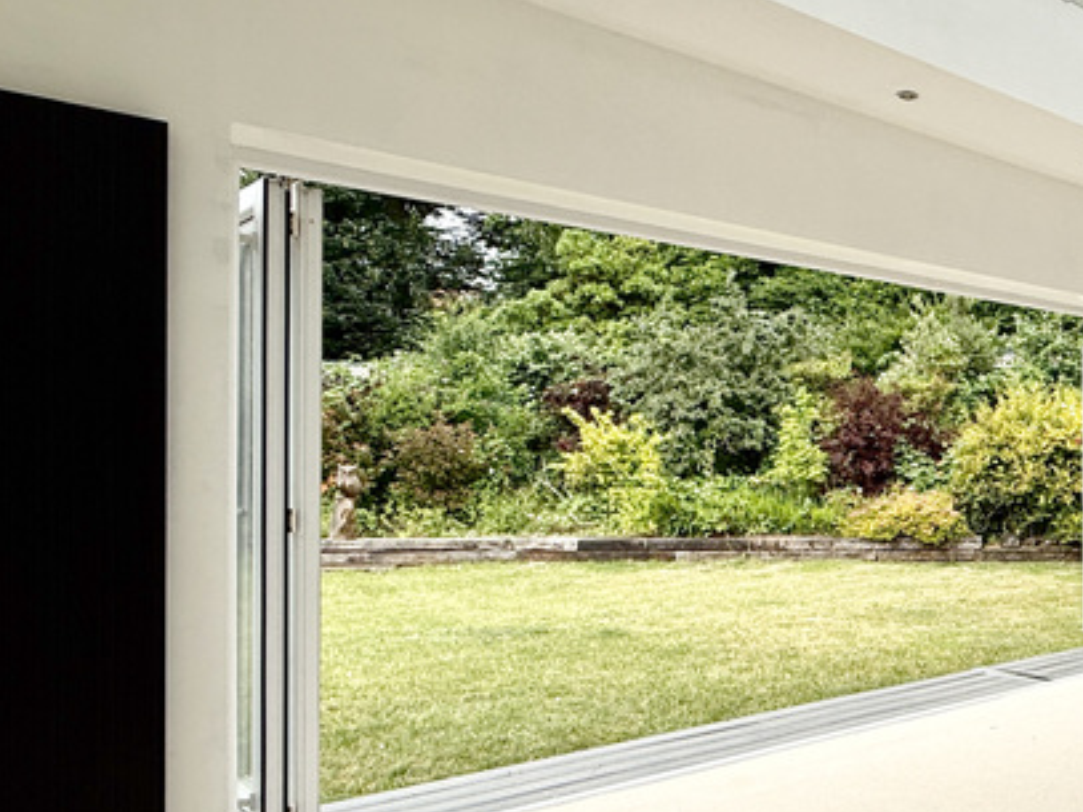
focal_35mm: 33
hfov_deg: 47.8
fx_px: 1032
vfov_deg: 42.8
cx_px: 1032
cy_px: 466
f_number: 2.2
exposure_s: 1/403
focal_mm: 2.22
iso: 50
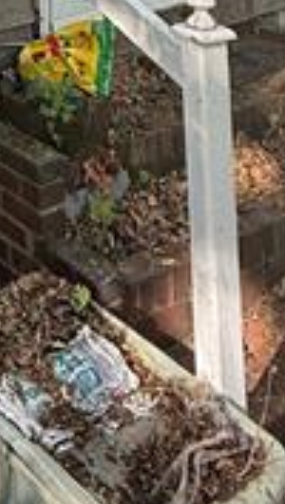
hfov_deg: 17.9
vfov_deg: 21.8
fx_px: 884
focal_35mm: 66
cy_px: -376
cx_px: 11
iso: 80
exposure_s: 1/99
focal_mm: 2.22
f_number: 2.2
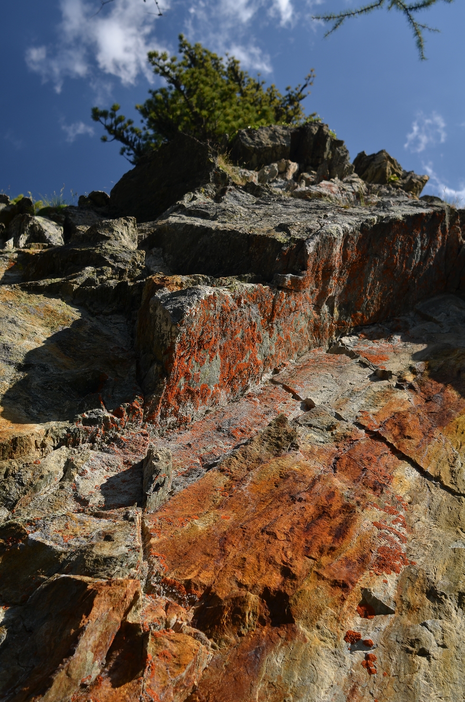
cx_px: 232
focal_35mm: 36
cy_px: 351
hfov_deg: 36.7
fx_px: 701
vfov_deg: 53.2
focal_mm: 24
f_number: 4
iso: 100
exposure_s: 1/400
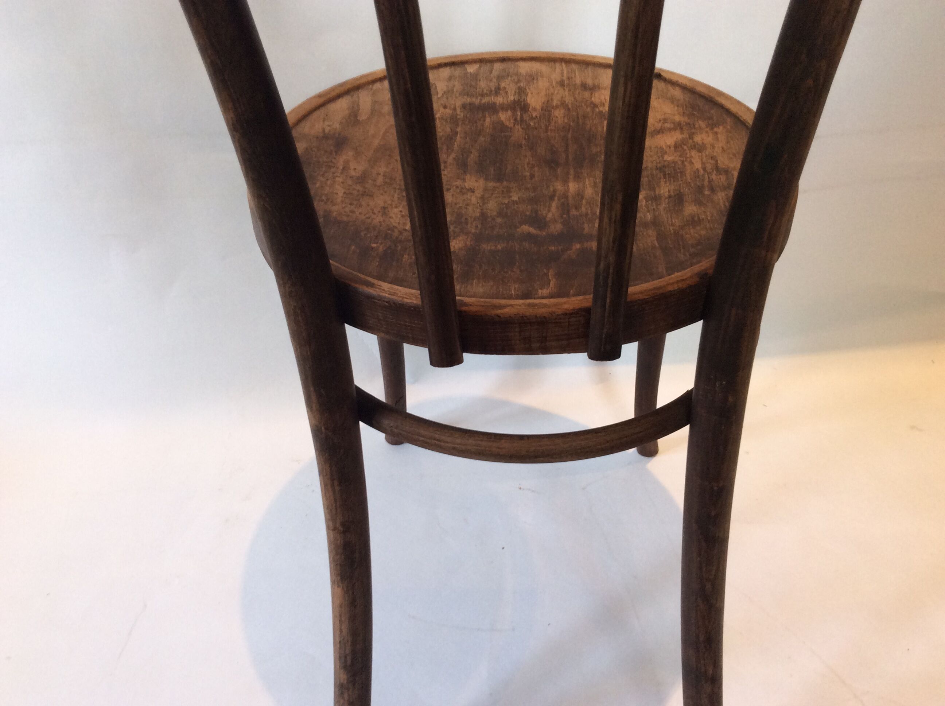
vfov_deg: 44.1
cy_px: 353
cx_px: 472
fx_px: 872
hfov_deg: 56.9
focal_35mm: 32
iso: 64
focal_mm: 3.3
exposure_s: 1/25
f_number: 2.4
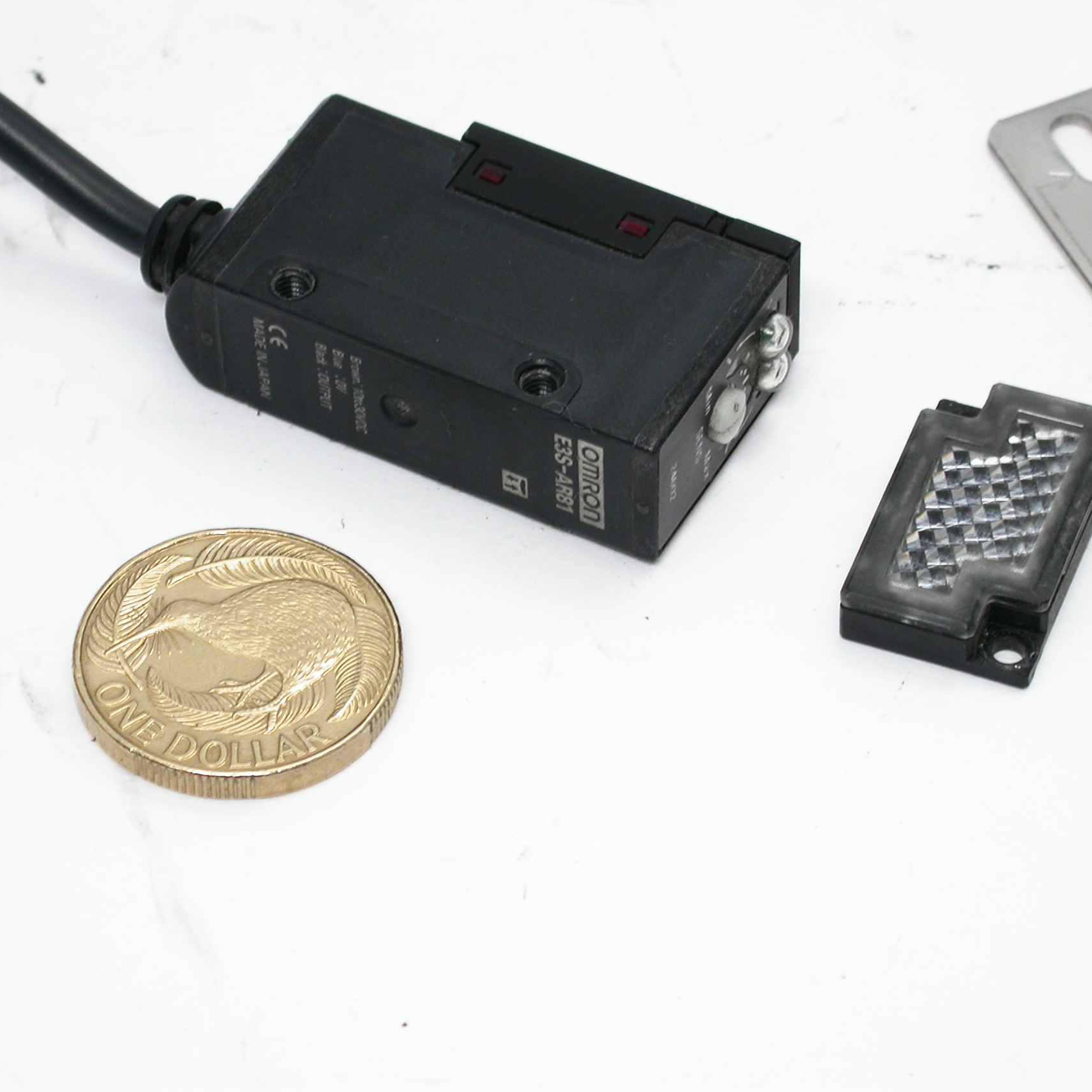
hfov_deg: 9.6
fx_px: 6496
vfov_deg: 9.6
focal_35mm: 182
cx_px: 481
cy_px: 546
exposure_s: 1/14.5
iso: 100
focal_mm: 32
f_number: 5.1
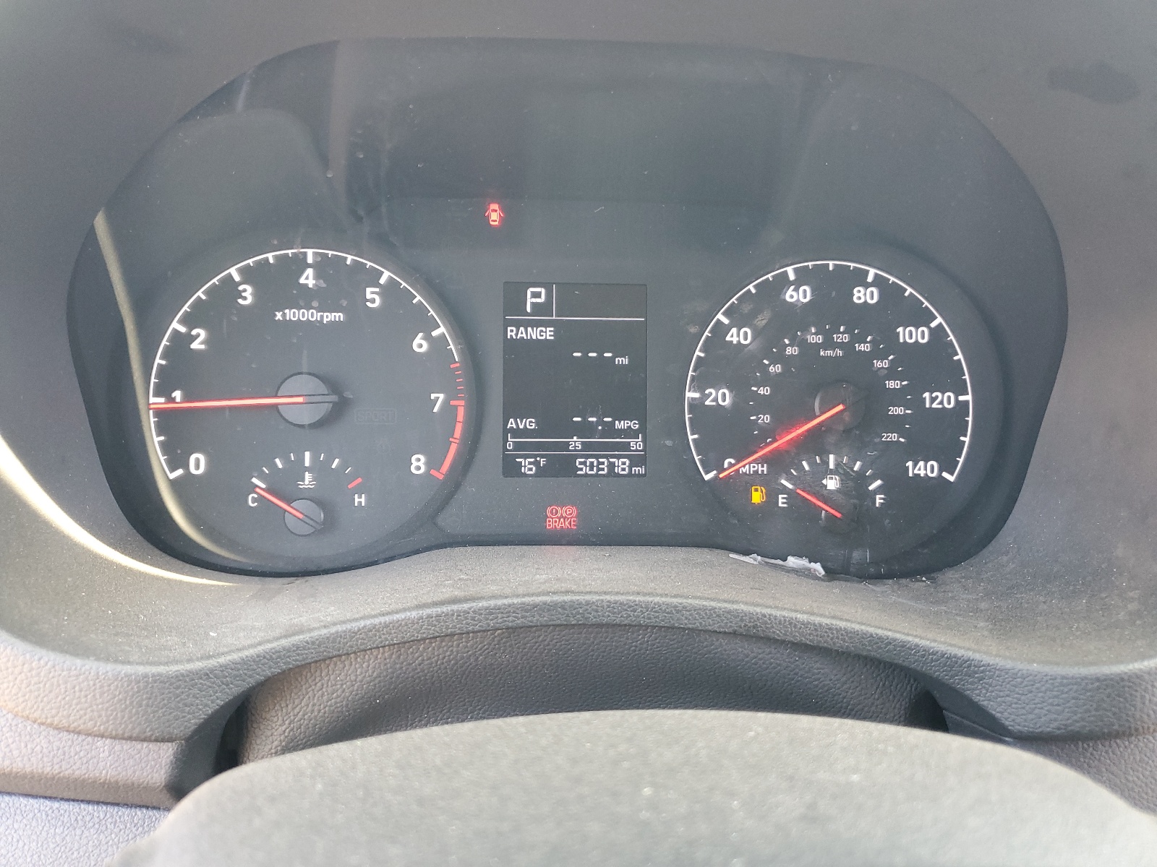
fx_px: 869
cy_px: 434
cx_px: 578
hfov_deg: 67.3
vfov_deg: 53.1
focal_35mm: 26
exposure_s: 1/60.2
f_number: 1.5
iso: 119
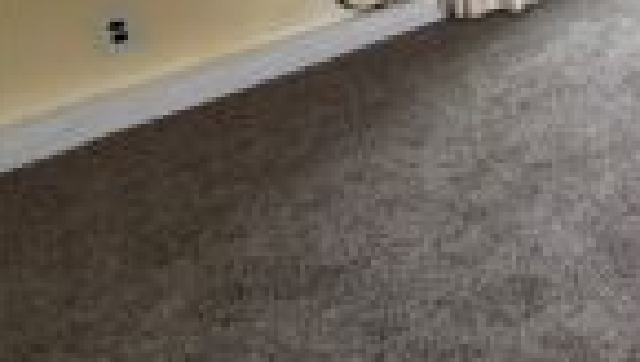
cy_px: -203
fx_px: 714
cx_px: 870
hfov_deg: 32.8
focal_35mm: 42
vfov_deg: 22.5
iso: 250
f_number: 2.2
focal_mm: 2.22
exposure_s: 1/120
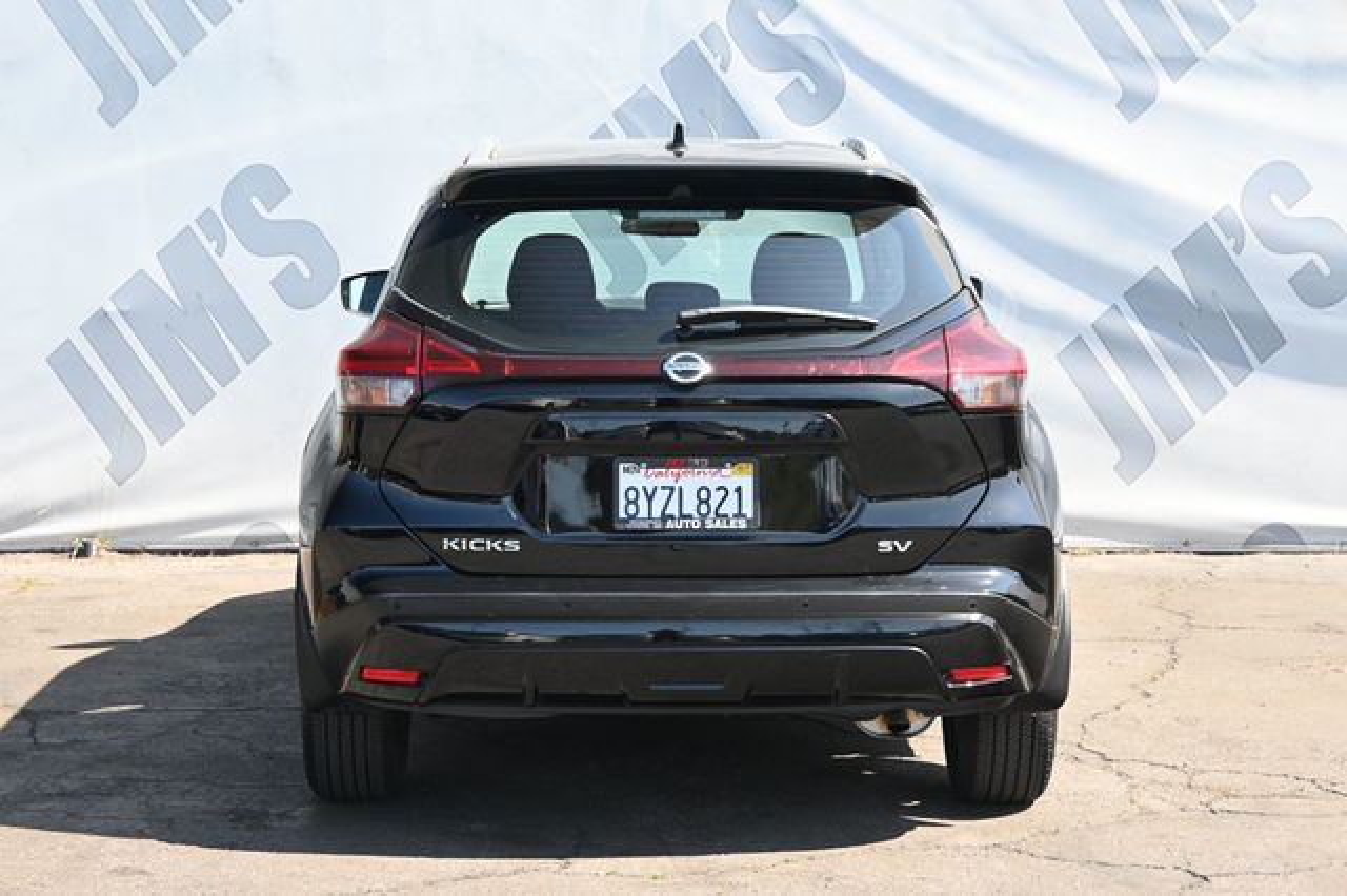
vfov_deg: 18.2
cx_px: 674
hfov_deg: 27.0
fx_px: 2805
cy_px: 448
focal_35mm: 75
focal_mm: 50
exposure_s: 1/250
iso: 400
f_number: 6.3
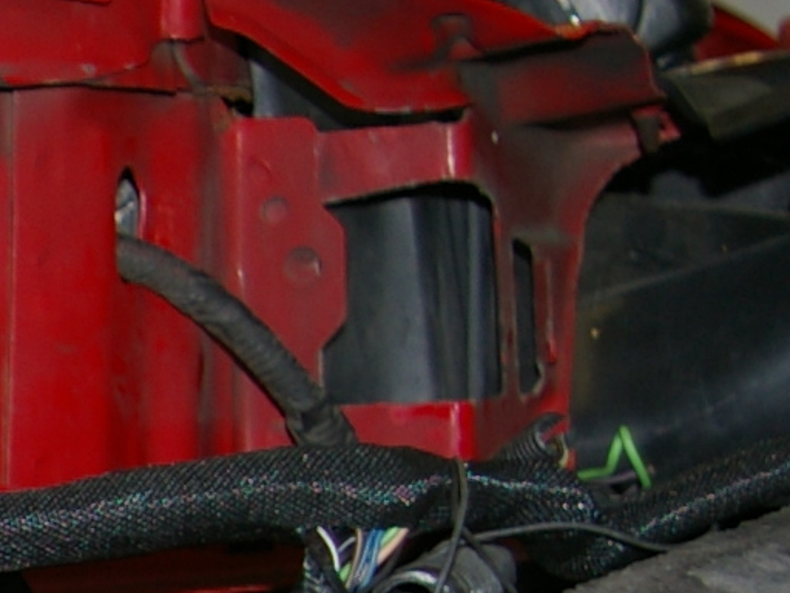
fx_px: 5021
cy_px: 1010
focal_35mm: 220
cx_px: -623
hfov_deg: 8.6
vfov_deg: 6.6
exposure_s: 1/50
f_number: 4
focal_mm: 26
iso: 200
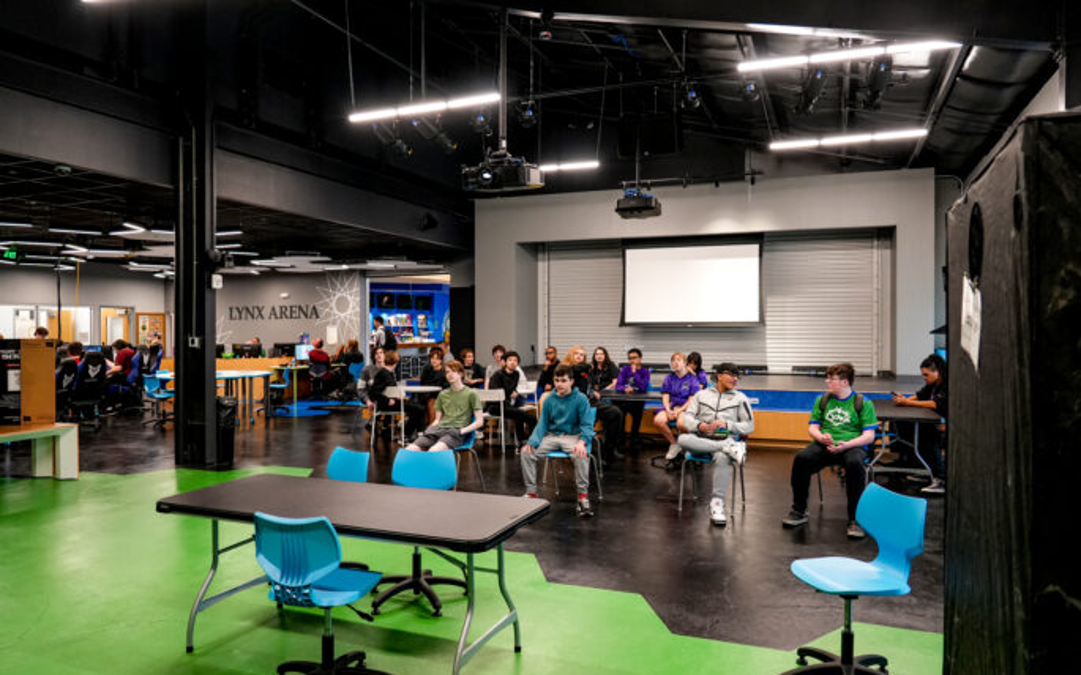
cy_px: 343
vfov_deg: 49.3
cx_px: 540
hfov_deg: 72.6
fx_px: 736
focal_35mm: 25
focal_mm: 24
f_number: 4
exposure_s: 1/160
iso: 3200
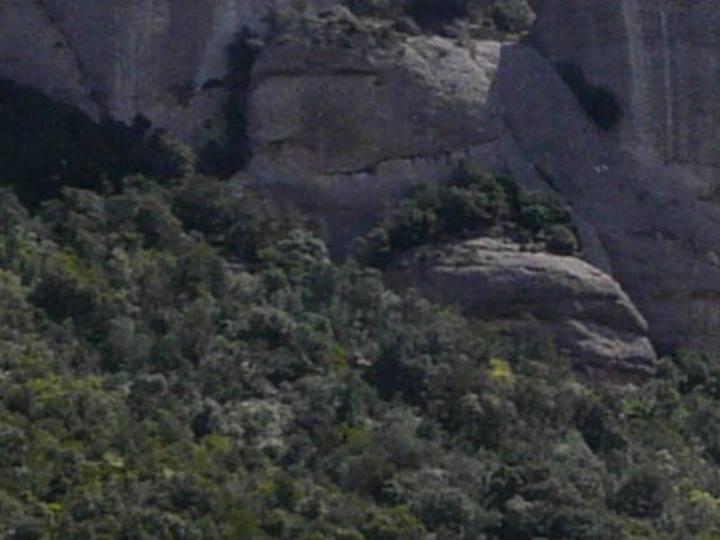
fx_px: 3493
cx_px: 1513
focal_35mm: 168
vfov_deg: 8.8
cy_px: 393
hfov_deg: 10.6
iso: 100
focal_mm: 4.6
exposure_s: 1/400
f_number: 5.6
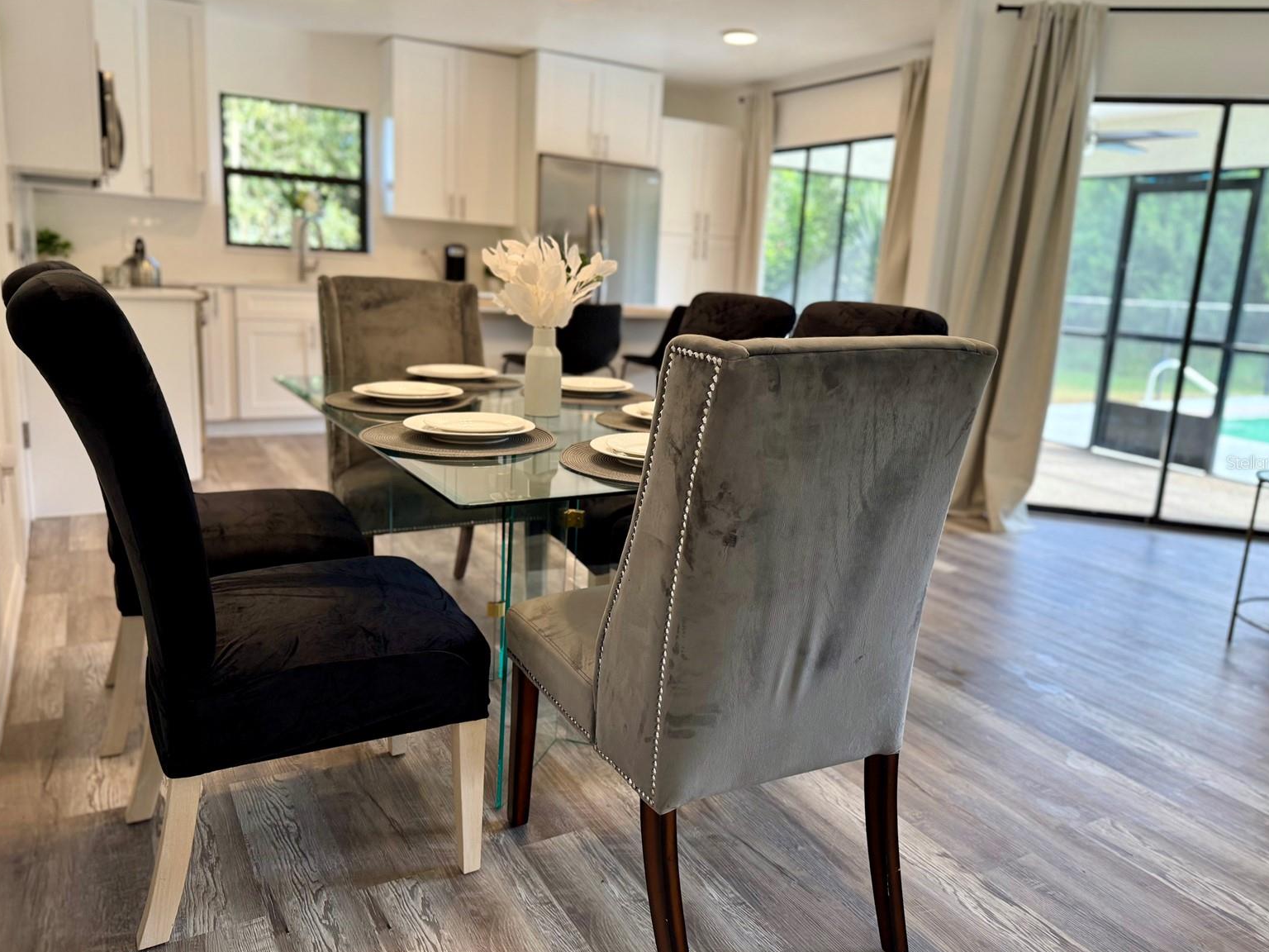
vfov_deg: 54.9
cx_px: 644
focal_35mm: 25
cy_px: 462
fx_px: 916
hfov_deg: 69.4
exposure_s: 1/134
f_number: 1.78
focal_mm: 6.76
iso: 125
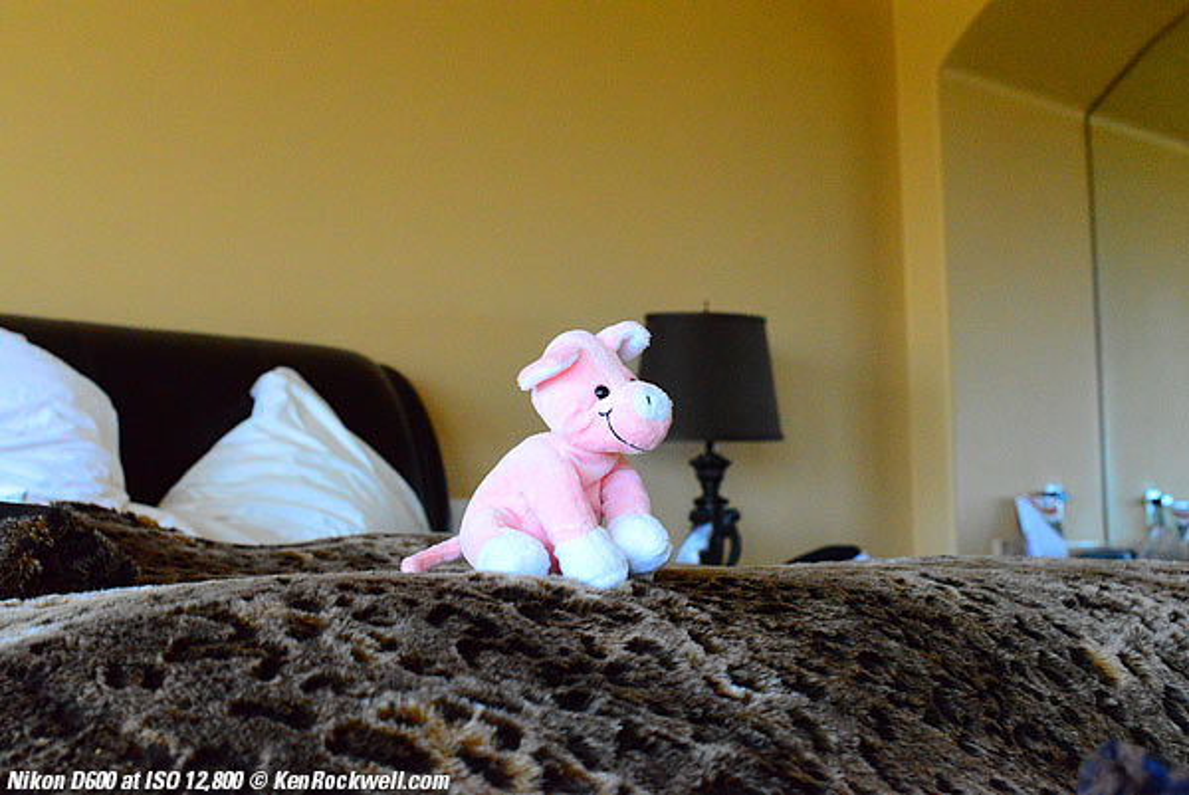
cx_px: 594
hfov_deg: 39.6
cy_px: 398
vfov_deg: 27.0
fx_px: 1653
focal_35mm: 50
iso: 12800
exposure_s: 1/320
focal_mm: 50
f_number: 9
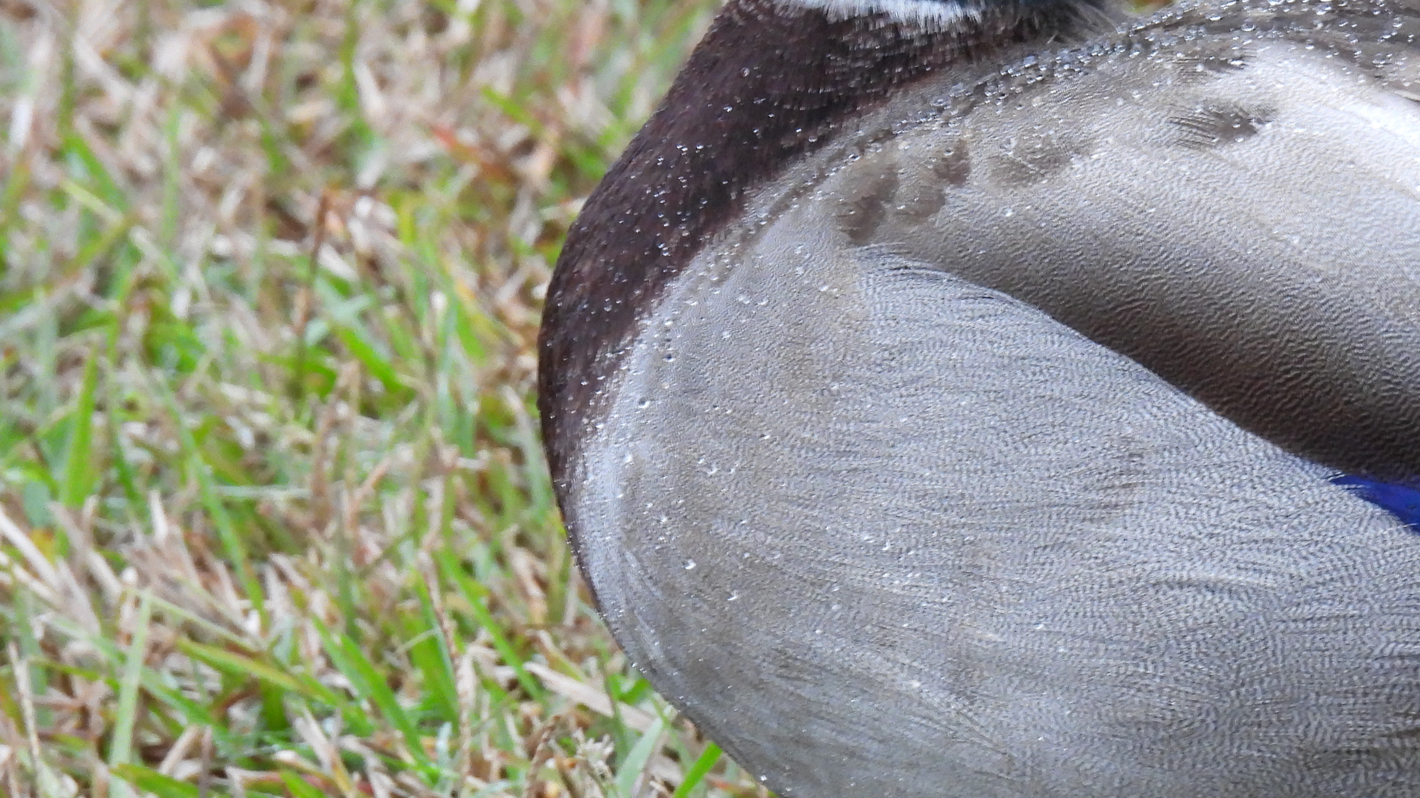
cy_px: 78
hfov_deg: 1.6
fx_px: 50979
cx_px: 878
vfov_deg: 0.9
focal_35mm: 1354
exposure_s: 1/60
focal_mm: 143
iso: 720
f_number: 5.6
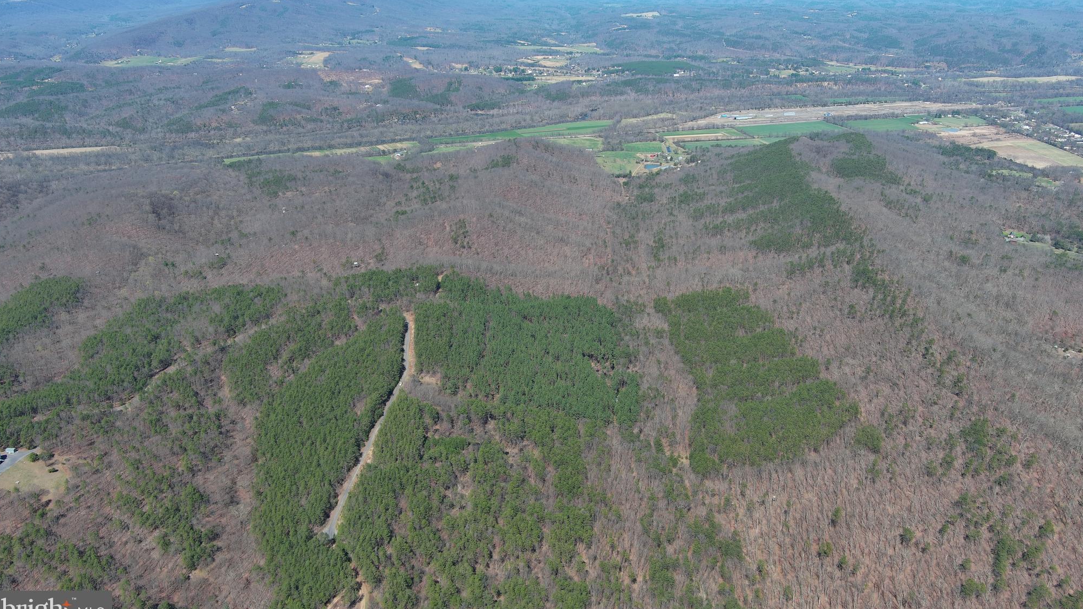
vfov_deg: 37.7
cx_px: 545
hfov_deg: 62.6
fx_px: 890
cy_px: 262
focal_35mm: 31
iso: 100
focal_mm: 10.57
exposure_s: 1/1127
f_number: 2.8
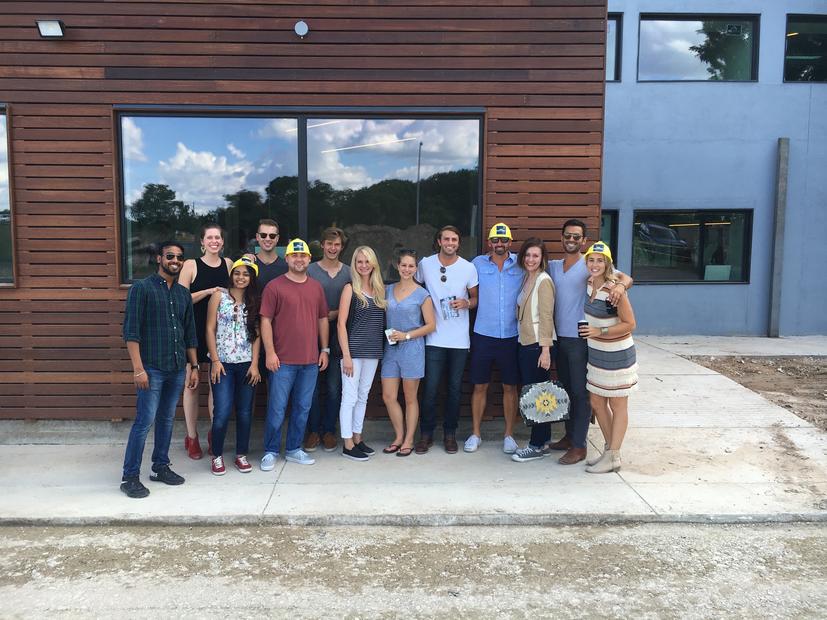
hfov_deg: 61.7
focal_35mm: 29
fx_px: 693
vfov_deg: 48.2
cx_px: 414
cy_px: 310
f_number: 2.2
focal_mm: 4.15
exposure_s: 1/284
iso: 25
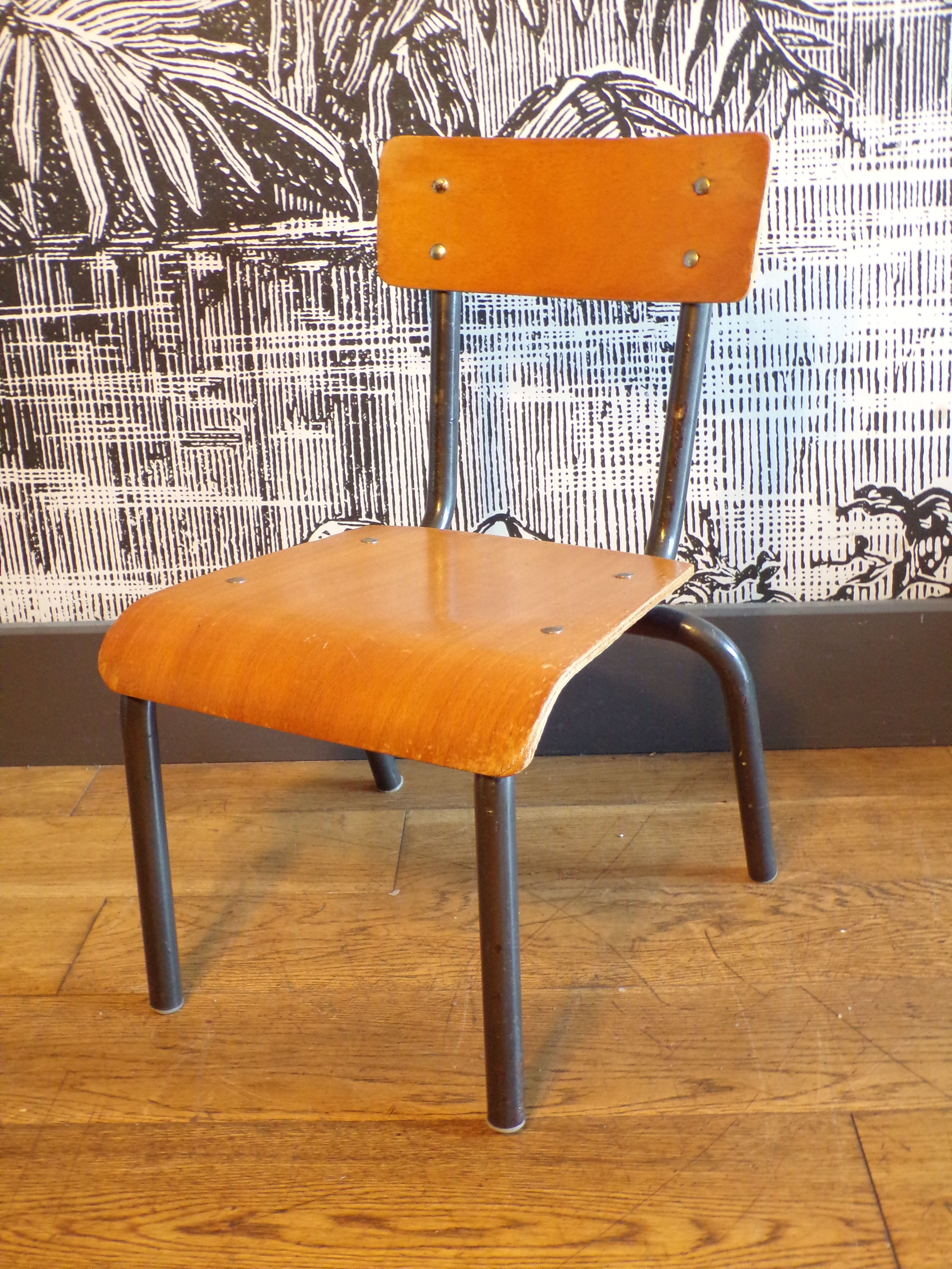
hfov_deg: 38.7
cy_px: 634
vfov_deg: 50.1
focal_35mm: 37
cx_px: 476
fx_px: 1357
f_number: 3.3
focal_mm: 6.6
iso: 400
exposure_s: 1/12
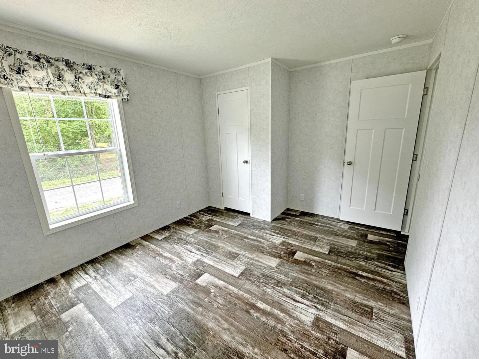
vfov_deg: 85.6
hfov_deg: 102.1
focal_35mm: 14
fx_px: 194
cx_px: 240
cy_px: 180
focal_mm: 2.22
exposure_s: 1/99
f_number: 2.2
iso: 160
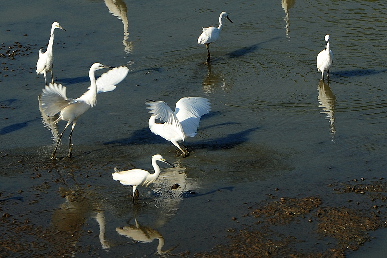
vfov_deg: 4.0
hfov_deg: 6.1
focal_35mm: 340
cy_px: 129
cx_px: 194
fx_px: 3656
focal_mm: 340
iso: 200
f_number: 8
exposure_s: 1/640
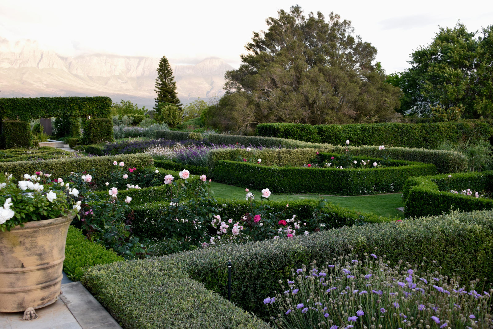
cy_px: 164
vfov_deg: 31.9
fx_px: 575
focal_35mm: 42
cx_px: 246
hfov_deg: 46.4
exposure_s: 1/125
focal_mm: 28
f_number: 7.1
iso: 1000
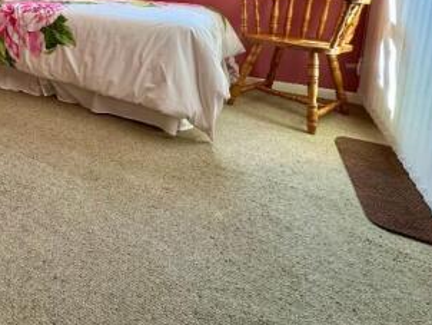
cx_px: 22
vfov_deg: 45.4
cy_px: 19
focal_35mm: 27
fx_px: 337
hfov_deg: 54.3
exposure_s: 1/99
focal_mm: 2.22
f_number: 2.2
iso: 200
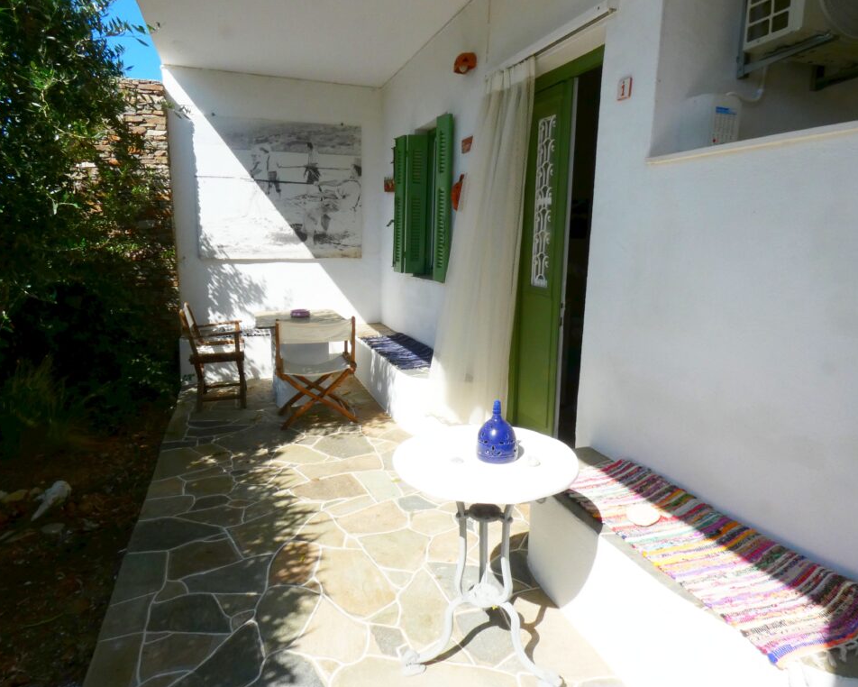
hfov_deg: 77.6
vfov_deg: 65.5
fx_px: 533
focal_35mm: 21
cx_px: 420
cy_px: 344
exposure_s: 1/250
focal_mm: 3.6
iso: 100
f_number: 8
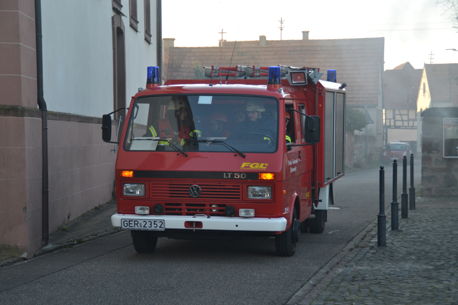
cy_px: 152
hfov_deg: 24.2
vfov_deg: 16.3
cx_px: 229
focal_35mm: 84
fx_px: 1068
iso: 400
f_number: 5
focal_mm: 56
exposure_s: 1/400
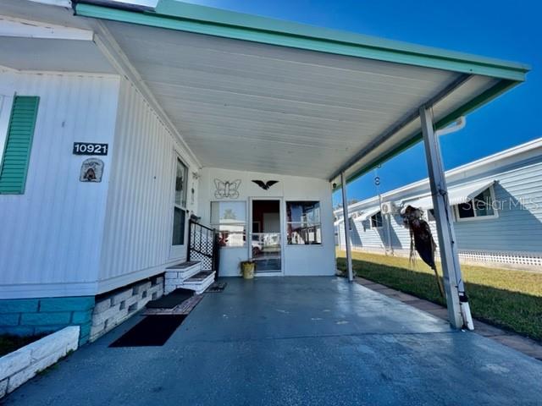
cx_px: 271
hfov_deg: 106.2
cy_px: 203
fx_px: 204
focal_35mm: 13
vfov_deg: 89.9
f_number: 1.8
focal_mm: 1.57
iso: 32
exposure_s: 1/547
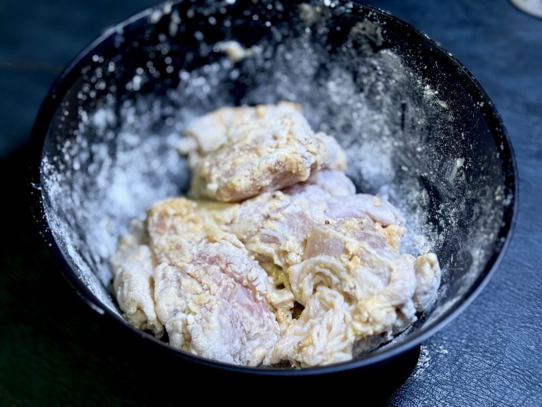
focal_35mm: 52
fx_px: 814
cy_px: 204
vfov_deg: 28.0
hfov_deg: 36.8
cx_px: 271
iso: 50
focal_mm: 5.96
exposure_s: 1/119
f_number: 1.6
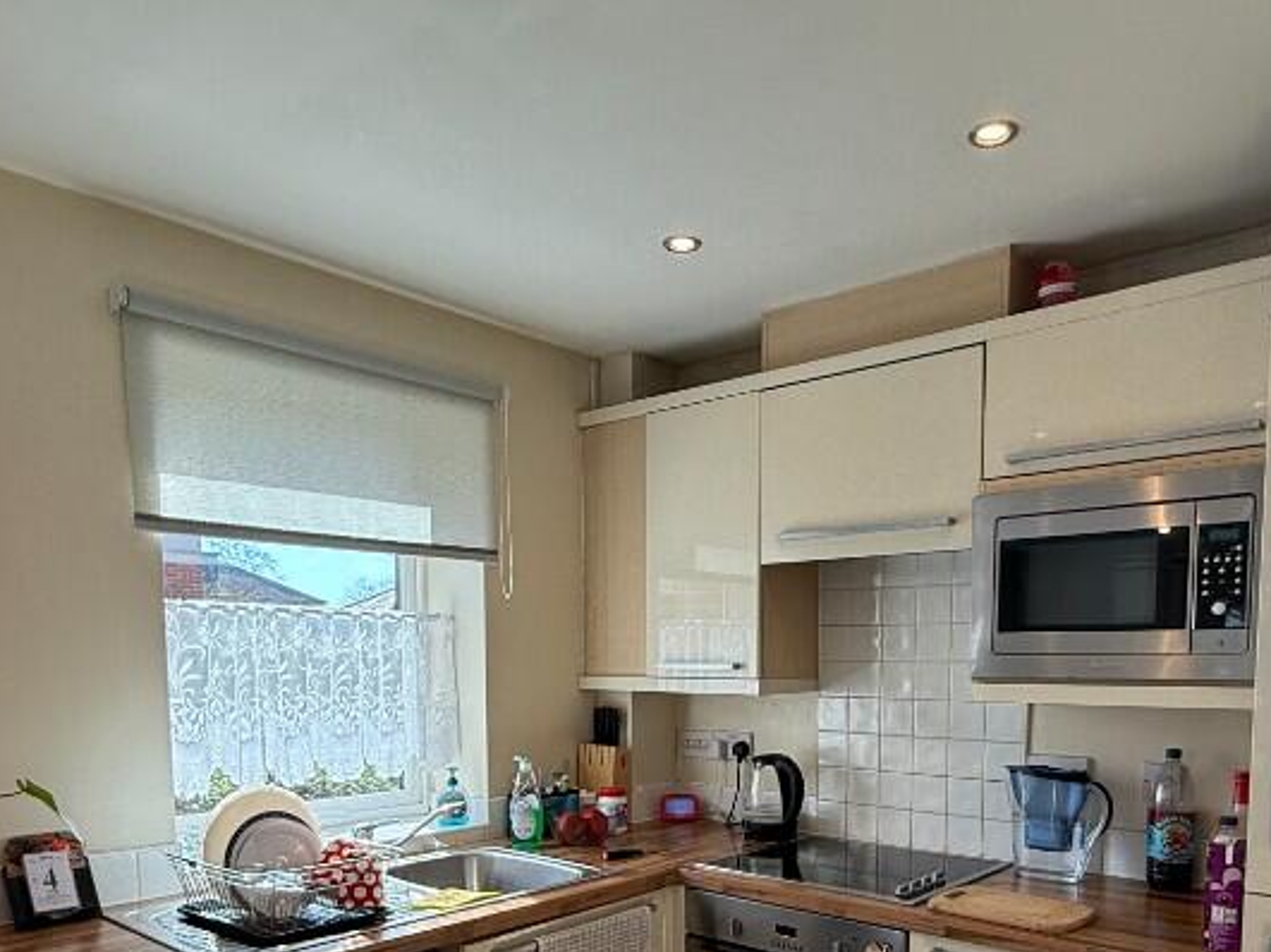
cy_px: 744
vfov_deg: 48.8
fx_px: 991
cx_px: 704
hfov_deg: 65.2
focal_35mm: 27
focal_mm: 2.22
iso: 64
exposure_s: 1/254
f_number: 2.2
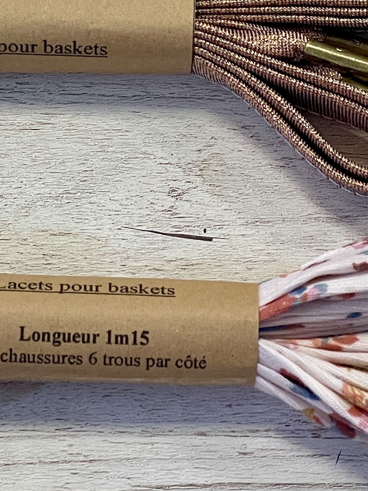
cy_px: -168
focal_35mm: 167
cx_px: 81
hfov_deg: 8.9
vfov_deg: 11.5
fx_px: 2366
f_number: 2
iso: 200
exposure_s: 1/100
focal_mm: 6
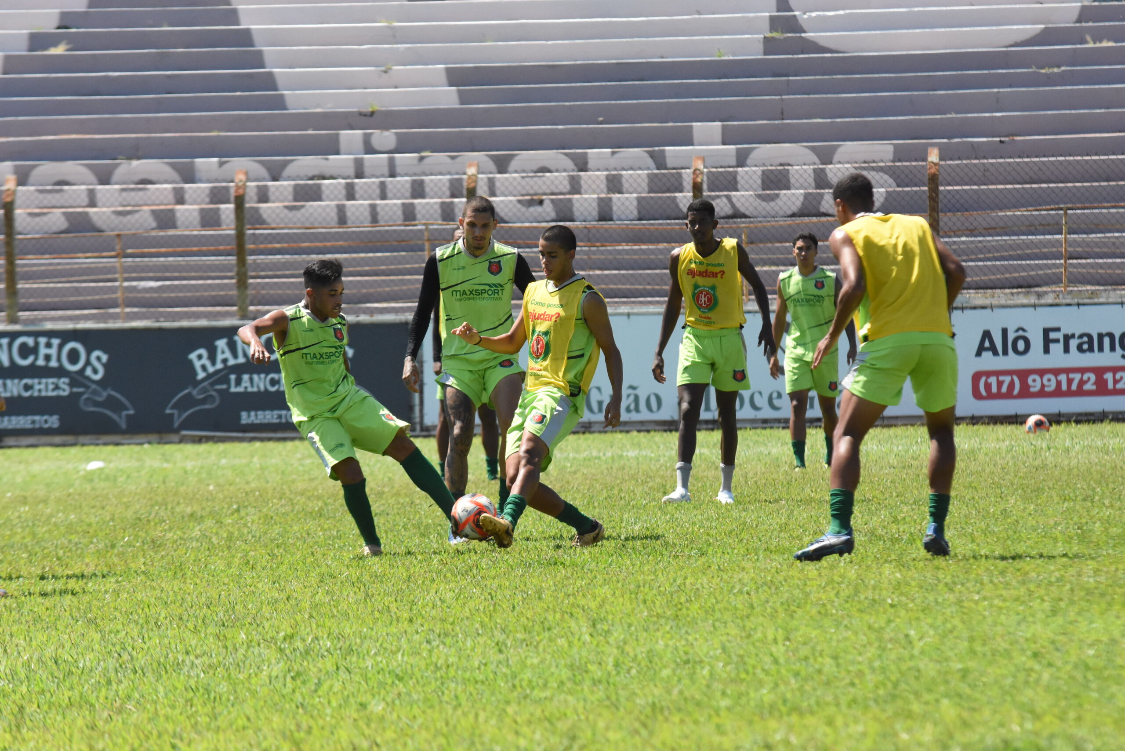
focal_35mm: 278
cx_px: 562
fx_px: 8673
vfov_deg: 5.0
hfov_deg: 7.4
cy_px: 376
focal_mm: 185
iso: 2000
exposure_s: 1/8000
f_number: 5.6
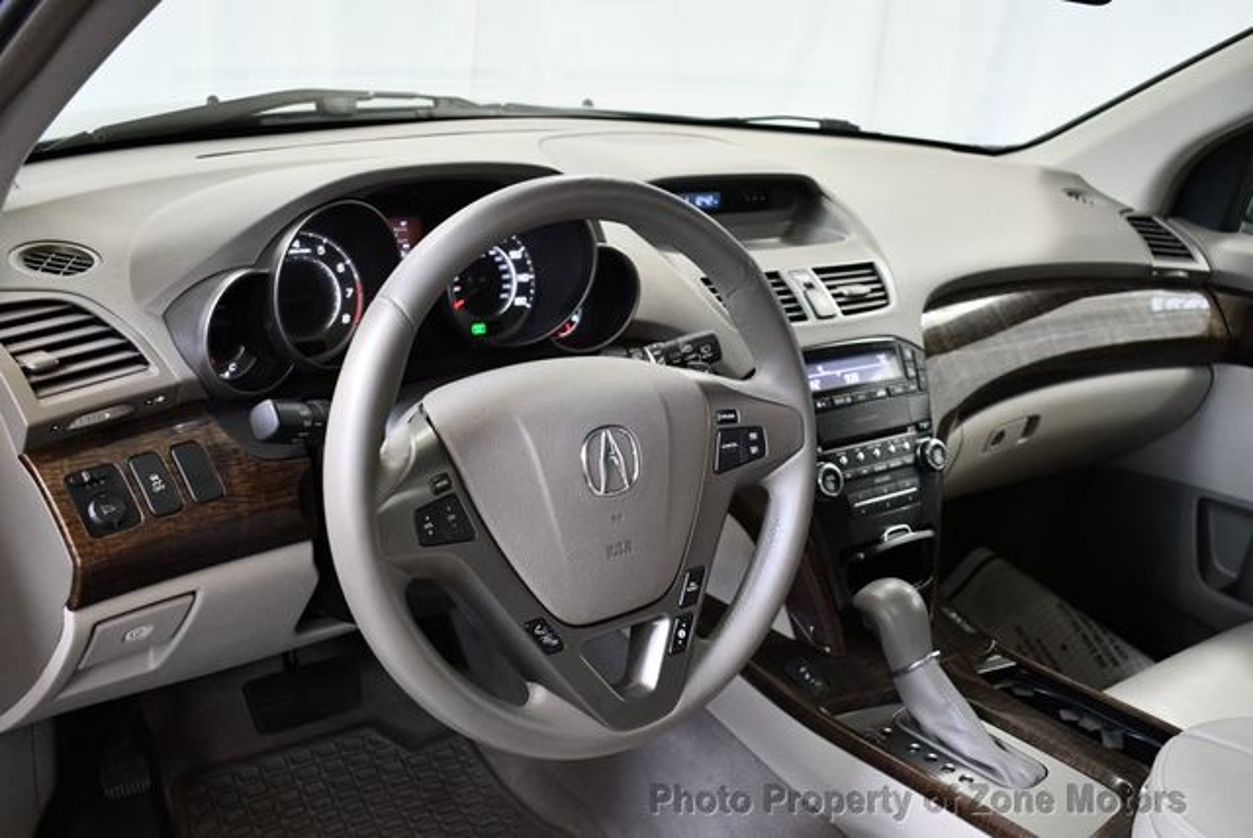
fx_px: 1254
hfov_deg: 53.1
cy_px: 419
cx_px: 626
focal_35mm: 36
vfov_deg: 36.9
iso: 2200
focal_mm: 18
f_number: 3.5
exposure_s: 1/125
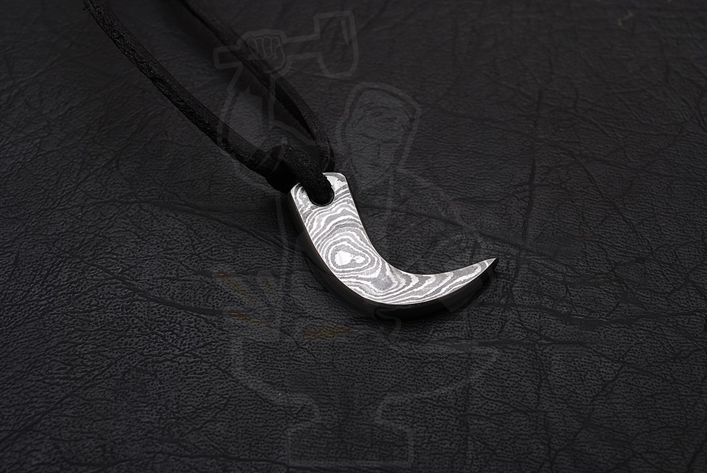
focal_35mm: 69
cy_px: 236
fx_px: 1356
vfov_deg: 19.8
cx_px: 354
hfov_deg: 29.2
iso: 200
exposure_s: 1/125
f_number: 8
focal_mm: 46
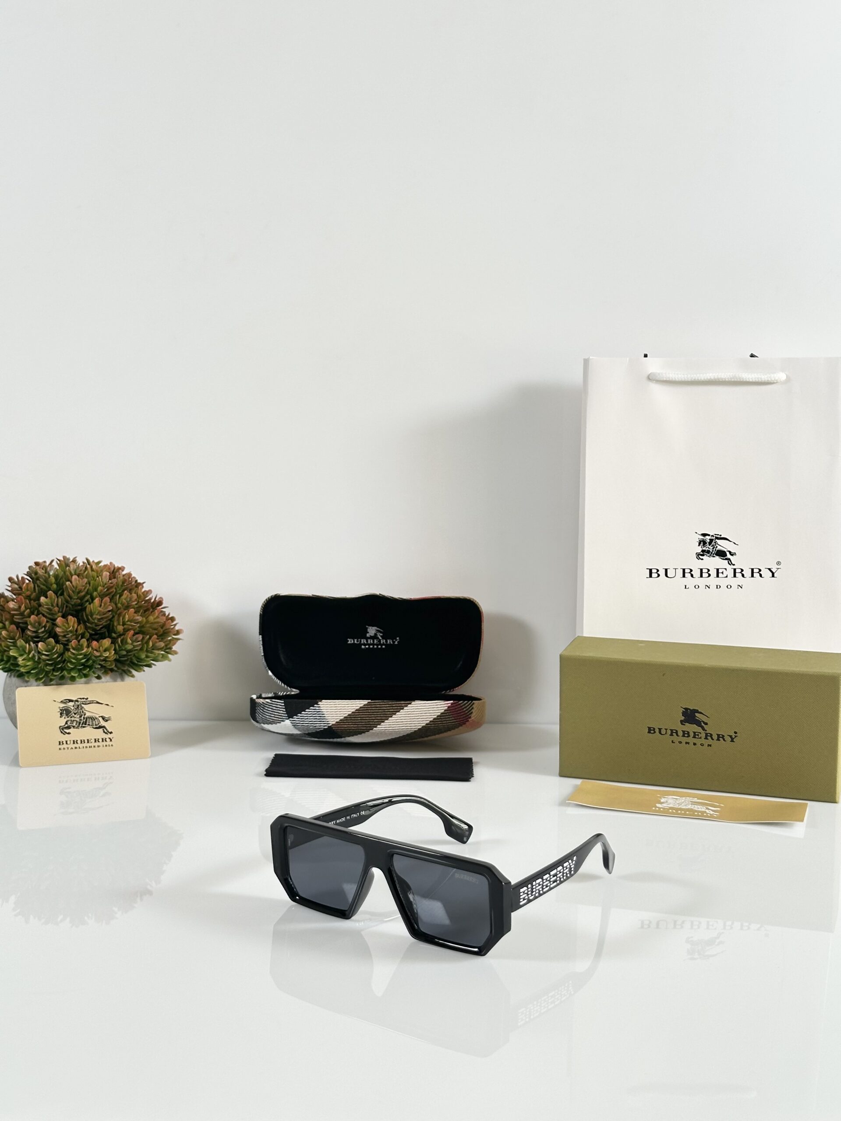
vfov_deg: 39.7
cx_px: 420
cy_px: 560
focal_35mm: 48
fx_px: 1555
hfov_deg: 30.3
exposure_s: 1/121
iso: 64
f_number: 1.78
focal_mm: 6.86
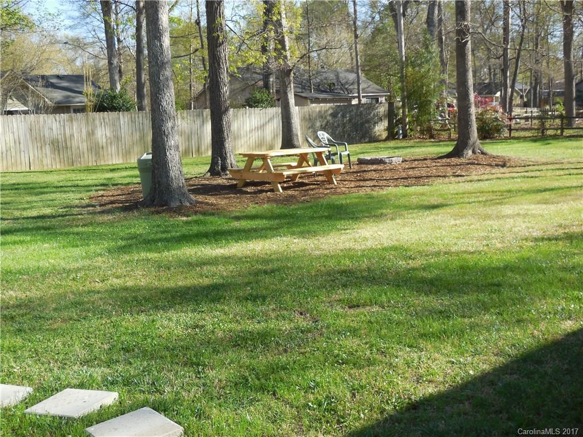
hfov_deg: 41.2
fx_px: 775
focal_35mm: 46
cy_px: 218
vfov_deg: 31.5
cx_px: 292
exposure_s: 1/320
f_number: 3.8
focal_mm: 8.2
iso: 125
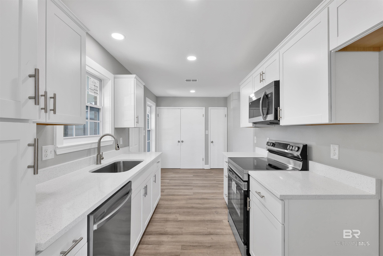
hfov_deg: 98.5
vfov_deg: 75.5
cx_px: 192
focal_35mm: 16
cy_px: 128
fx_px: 165
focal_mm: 15.5
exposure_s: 1/15
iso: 400
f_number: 11
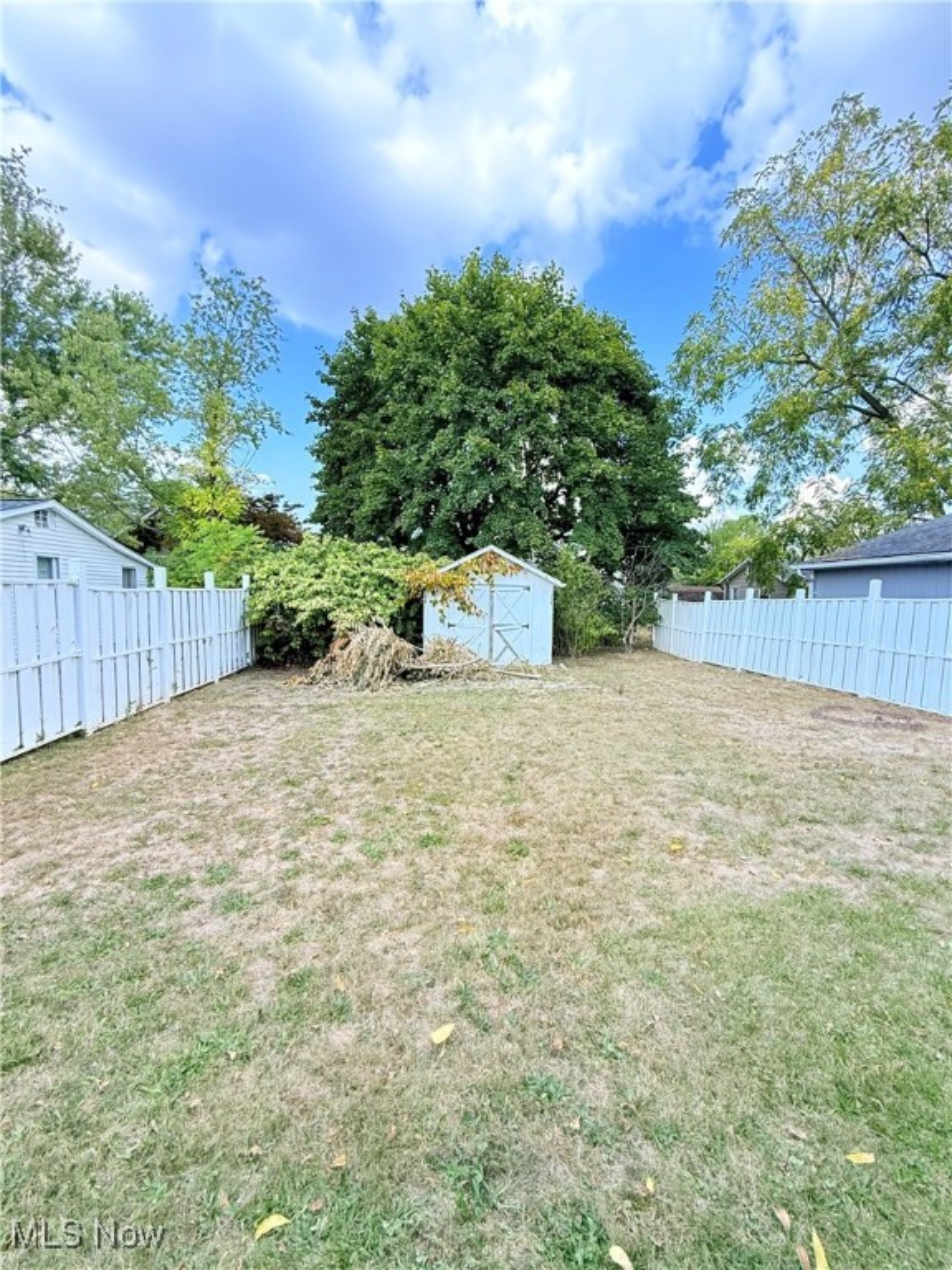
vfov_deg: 102.1
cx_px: 476
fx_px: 513
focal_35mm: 14
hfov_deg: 85.7
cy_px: 635
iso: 64
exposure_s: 1/545
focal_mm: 2.22
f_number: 2.2
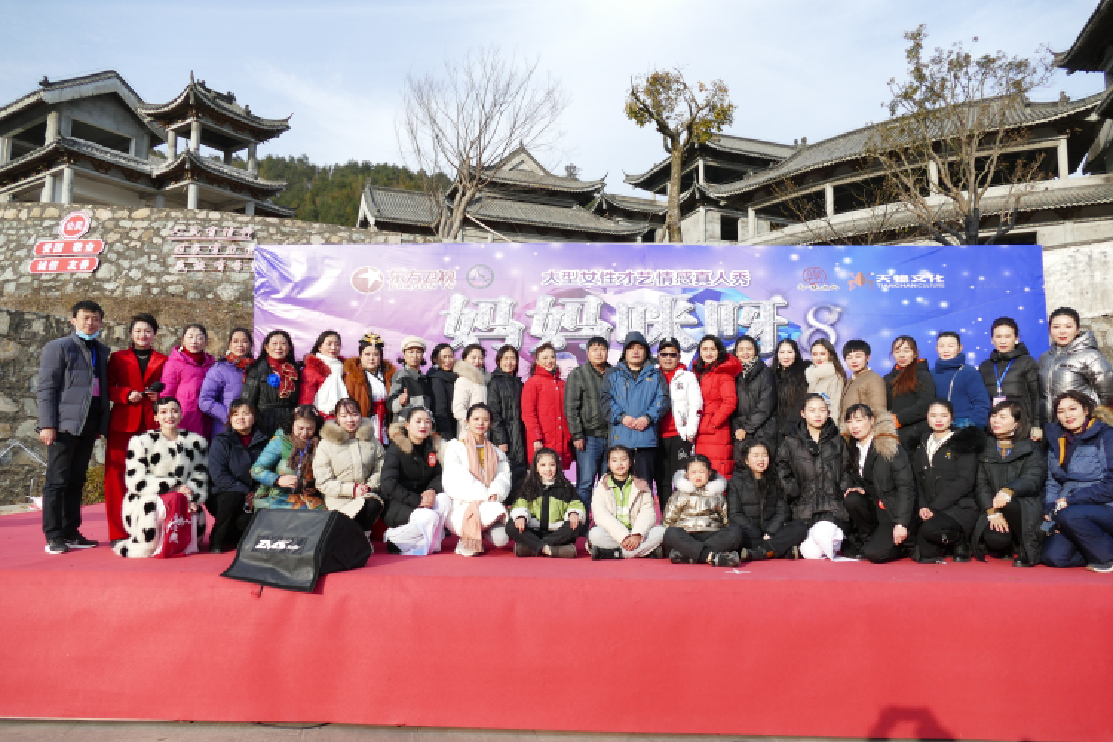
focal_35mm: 25
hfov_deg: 71.5
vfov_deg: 51.3
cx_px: 556
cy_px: 371
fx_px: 773
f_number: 2.8
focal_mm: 9.12
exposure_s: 1/2000
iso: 125
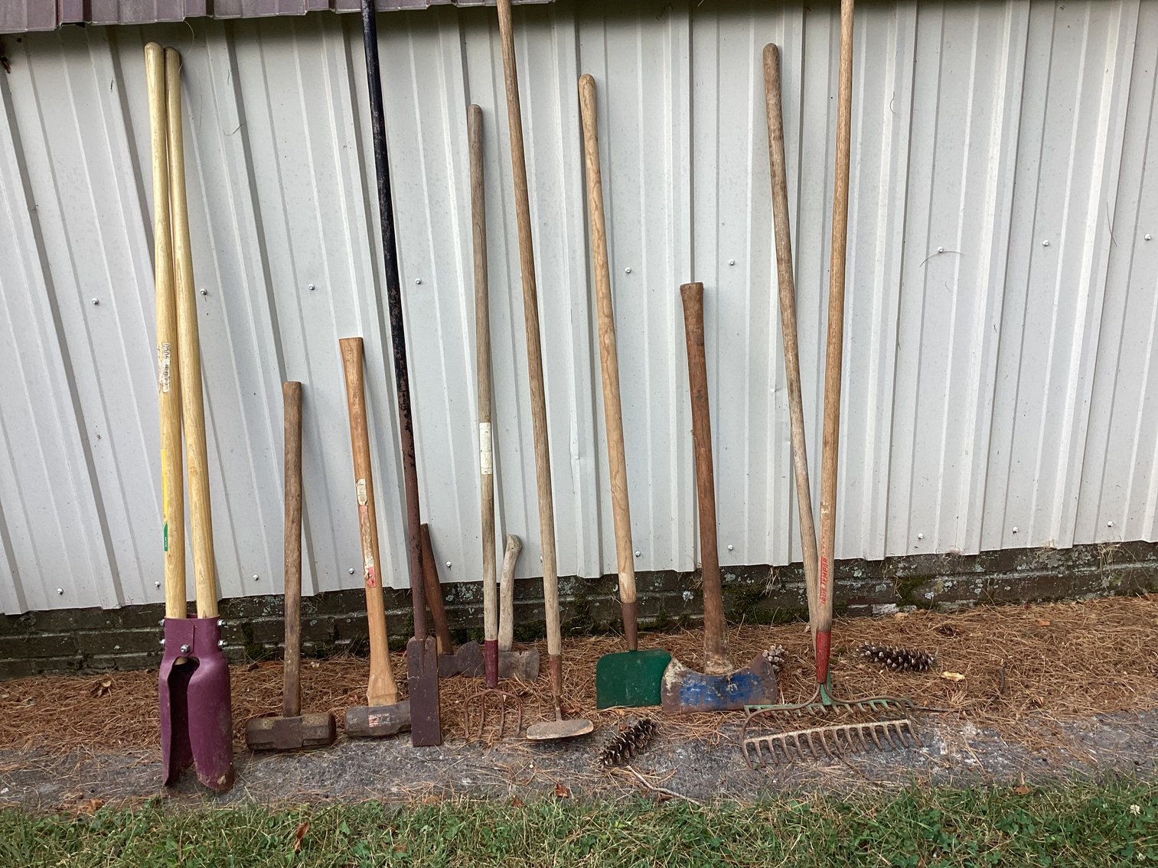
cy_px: 434
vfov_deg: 45.4
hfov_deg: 58.3
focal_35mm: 31
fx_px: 1037
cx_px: 579
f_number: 2.4
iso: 25
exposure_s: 1/142
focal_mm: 3.3
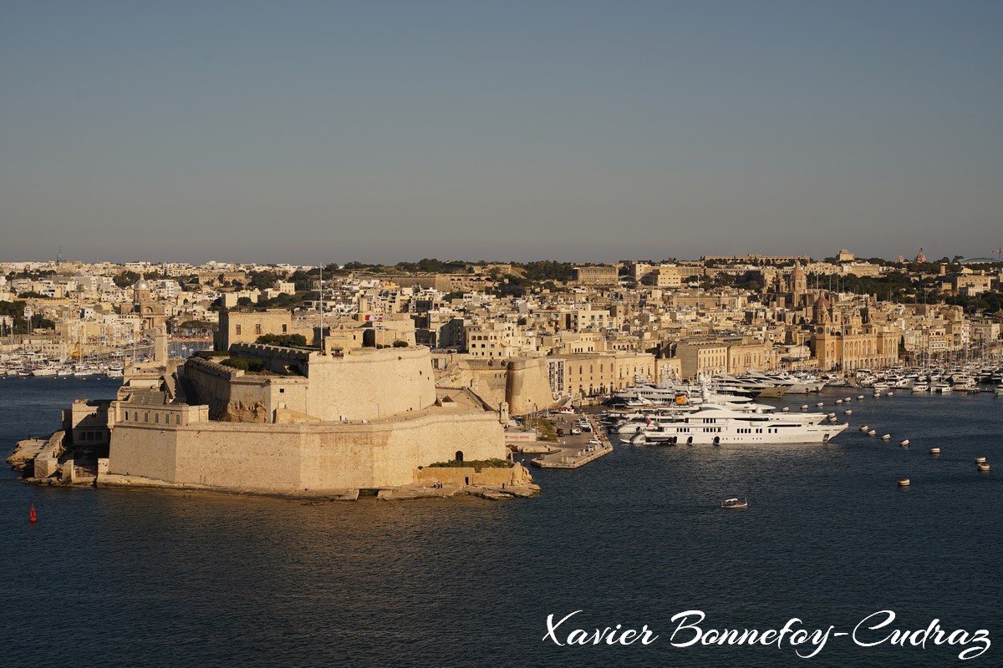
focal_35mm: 67
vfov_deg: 20.3
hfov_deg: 30.1
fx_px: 1867
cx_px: 502
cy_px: 334
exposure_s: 1/800
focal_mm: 67
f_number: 8
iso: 100
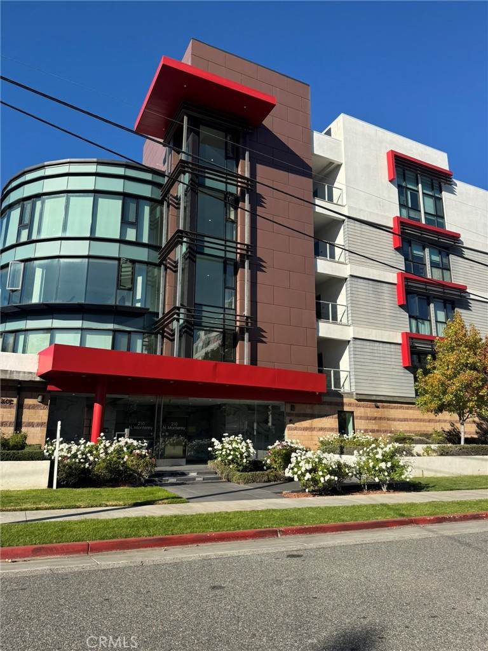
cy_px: 326
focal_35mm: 24
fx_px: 451
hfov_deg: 56.8
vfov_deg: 71.6
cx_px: 244
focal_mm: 6.76
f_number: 1.78
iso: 80
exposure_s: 1/3597
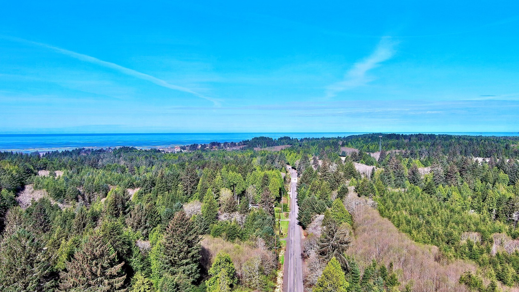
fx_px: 427
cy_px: 149
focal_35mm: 31
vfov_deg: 37.8
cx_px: 257
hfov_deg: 62.6
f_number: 2.8
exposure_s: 1/2283
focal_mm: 10.57
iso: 101
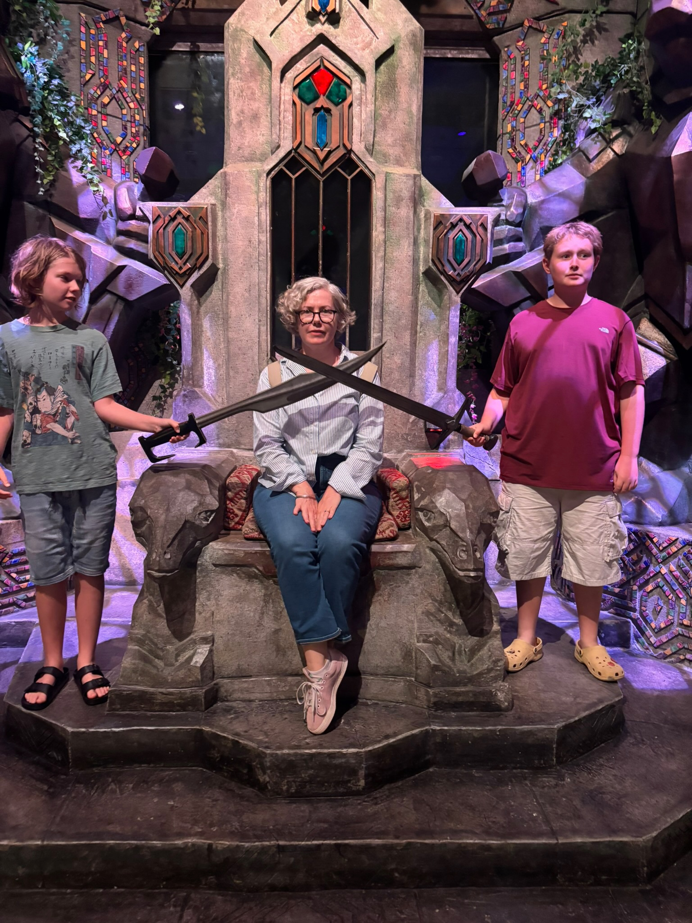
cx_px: 346
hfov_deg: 53.1
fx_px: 693
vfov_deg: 67.3
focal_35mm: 26
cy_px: 462
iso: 640
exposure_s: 1/30
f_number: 1.6
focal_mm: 5.96
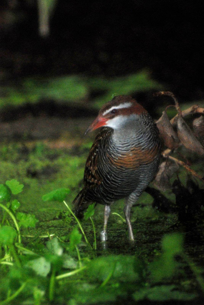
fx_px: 3814
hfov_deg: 3.1
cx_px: 102
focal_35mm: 450
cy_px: 152
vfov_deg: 4.6
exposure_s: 1/160
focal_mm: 300
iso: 1600
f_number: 5.6
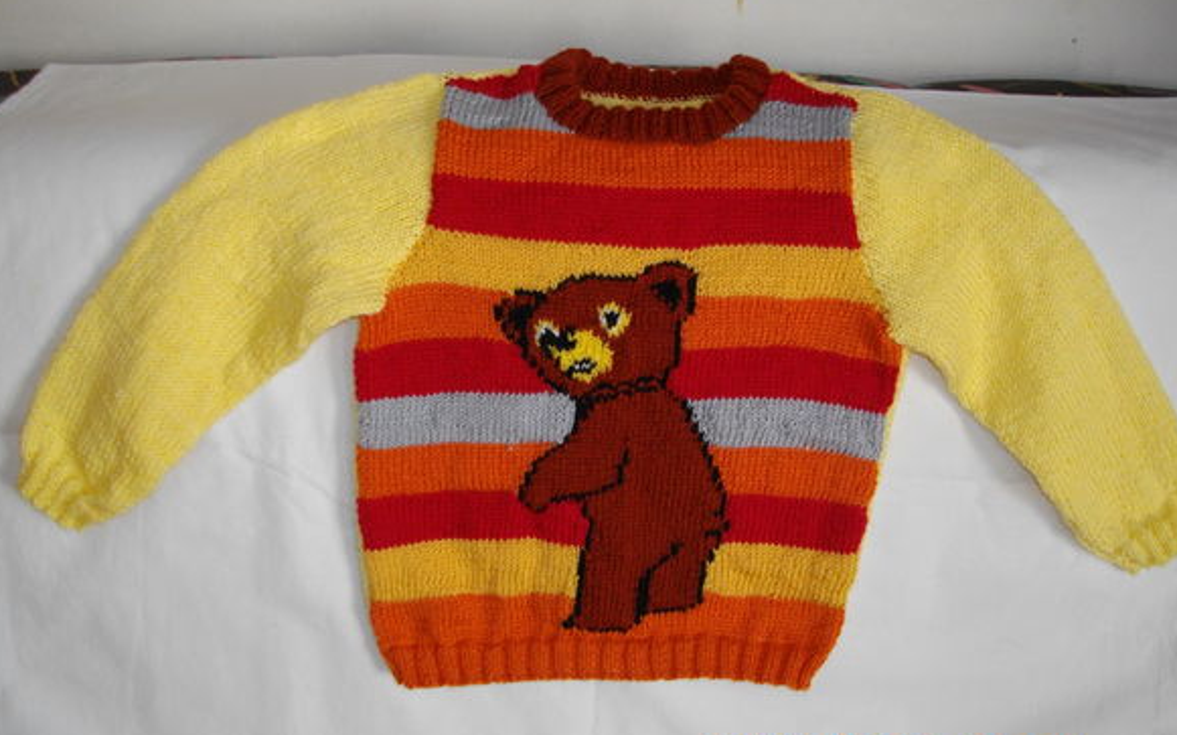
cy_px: 395
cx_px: 594
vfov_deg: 36.3
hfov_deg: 55.3
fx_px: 1123
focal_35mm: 35
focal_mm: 5.7
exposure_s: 1/60
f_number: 2.9
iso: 200
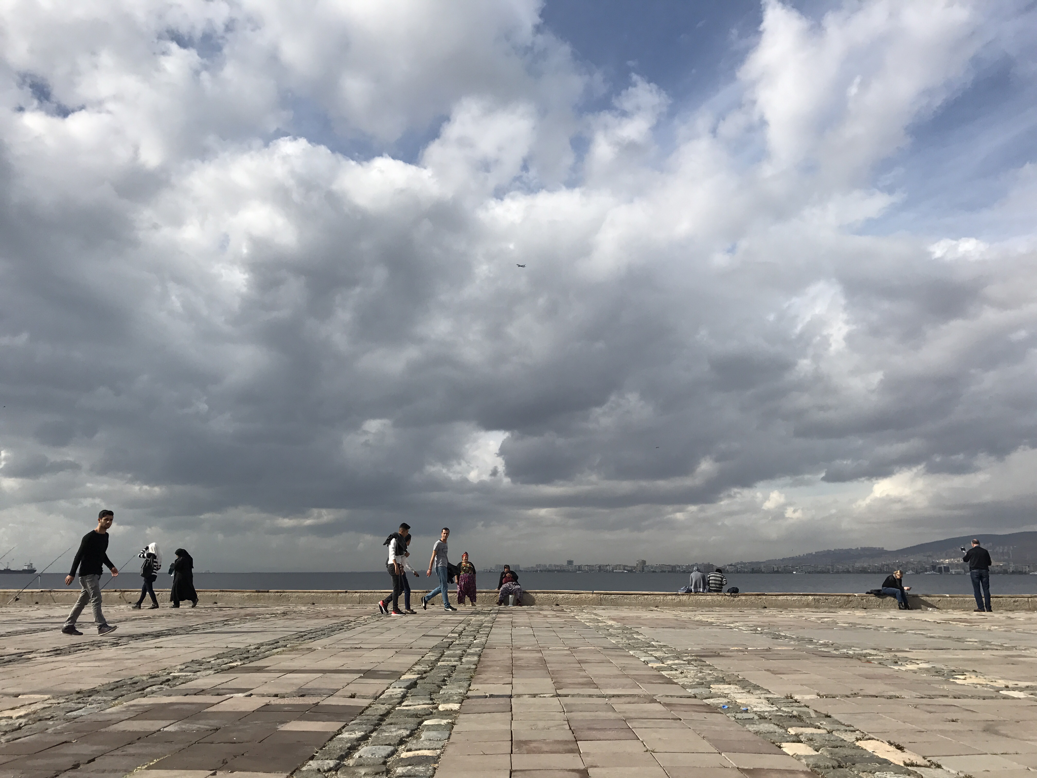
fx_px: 839
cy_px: 389
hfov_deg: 63.4
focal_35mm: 28
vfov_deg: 49.7
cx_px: 518
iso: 20
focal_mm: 3.99
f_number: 1.8
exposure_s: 1/3831
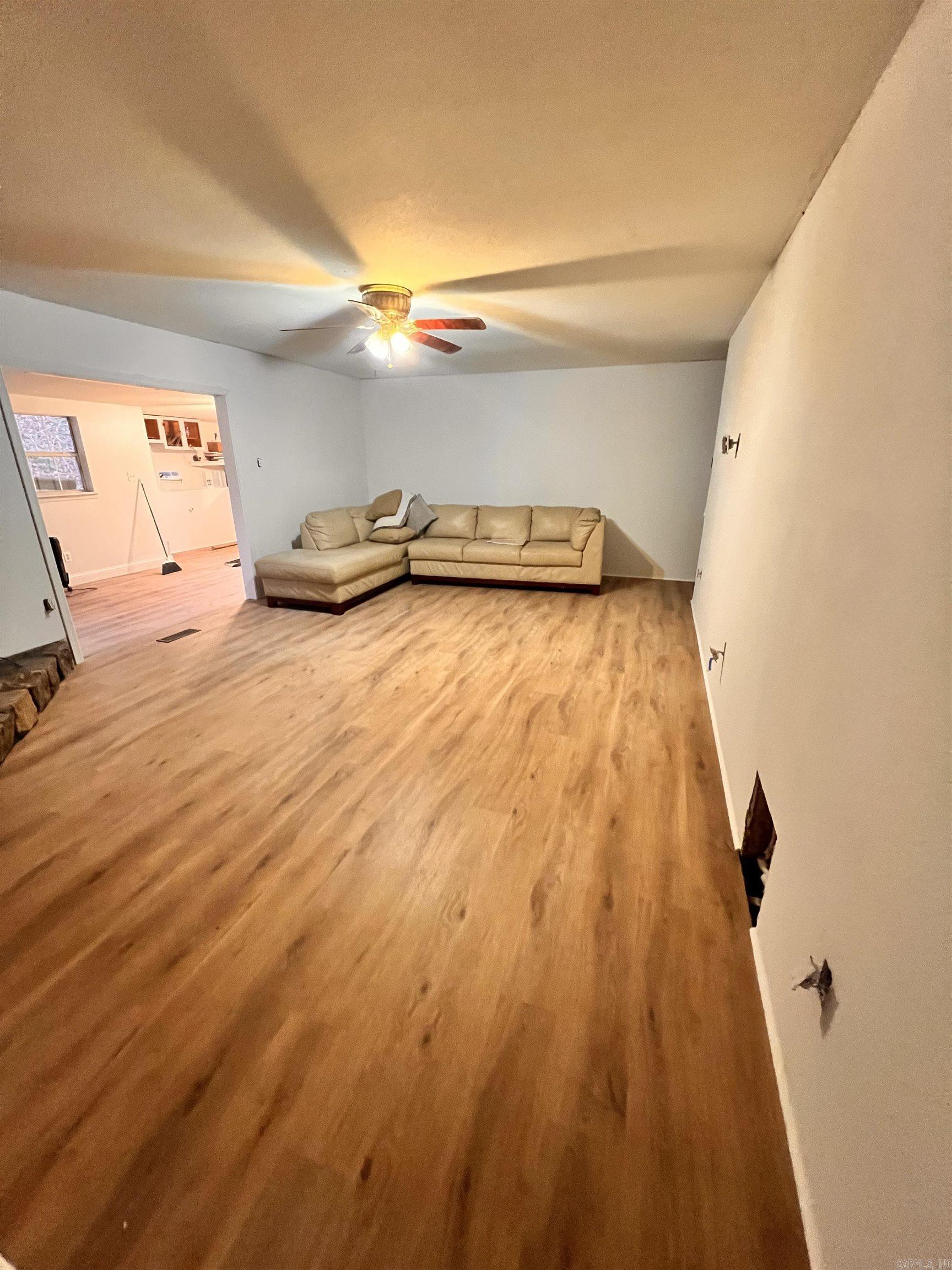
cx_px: 476
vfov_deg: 106.2
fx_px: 477
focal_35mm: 13
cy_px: 635
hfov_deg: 89.9
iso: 1000
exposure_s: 1/60
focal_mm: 1.57
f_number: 1.8
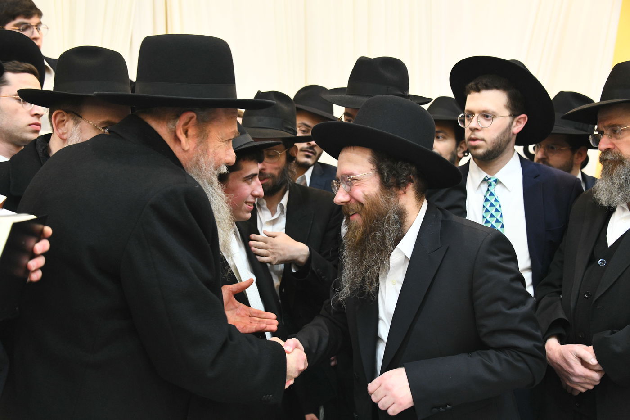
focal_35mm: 45
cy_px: 210
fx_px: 787
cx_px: 315
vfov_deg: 29.9
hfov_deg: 43.6
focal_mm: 45
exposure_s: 1/100
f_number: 5
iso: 4000
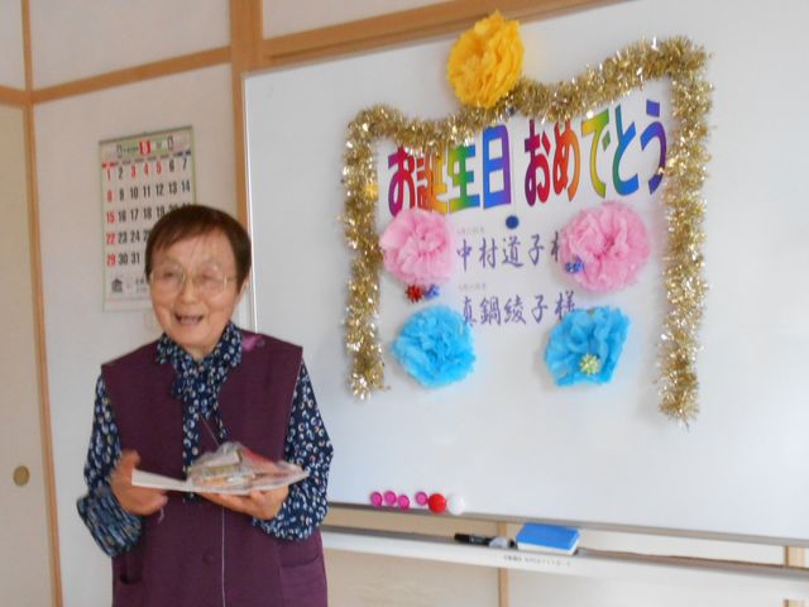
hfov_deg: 67.3
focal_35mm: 26
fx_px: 608
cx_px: 404
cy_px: 304
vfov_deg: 53.1
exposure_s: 1/25
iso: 400
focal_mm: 4.6
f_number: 3.2
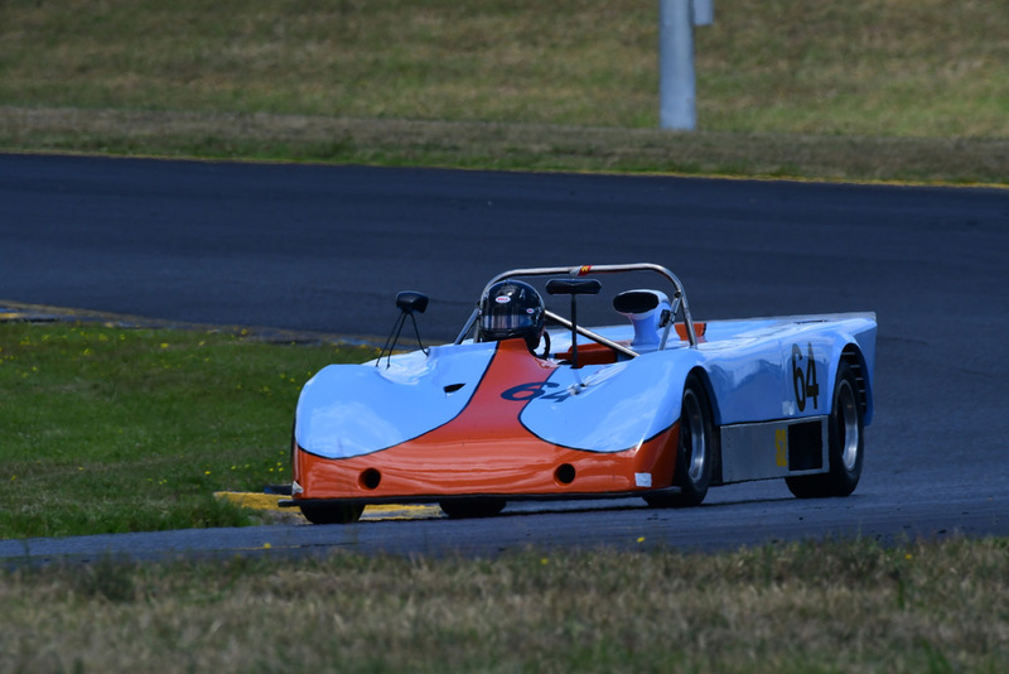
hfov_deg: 3.1
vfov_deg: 2.1
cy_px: 337
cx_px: 504
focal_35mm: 660
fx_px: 18504
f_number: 11
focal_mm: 440
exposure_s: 1/640
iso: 400
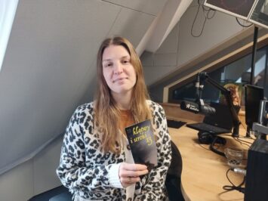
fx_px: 193
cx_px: 134
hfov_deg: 69.4
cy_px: 100
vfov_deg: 54.9
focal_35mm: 25
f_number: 1.8
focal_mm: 4.6
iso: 800
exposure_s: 1/24
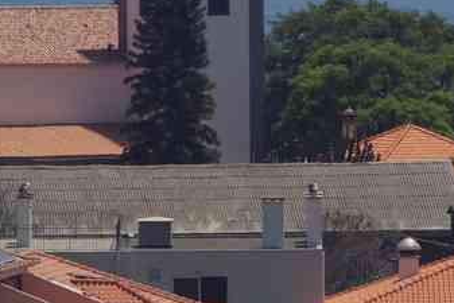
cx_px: 491
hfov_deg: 2.7
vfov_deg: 1.8
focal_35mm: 755
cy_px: 137
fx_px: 9525
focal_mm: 170
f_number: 8
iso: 200
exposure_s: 1/200
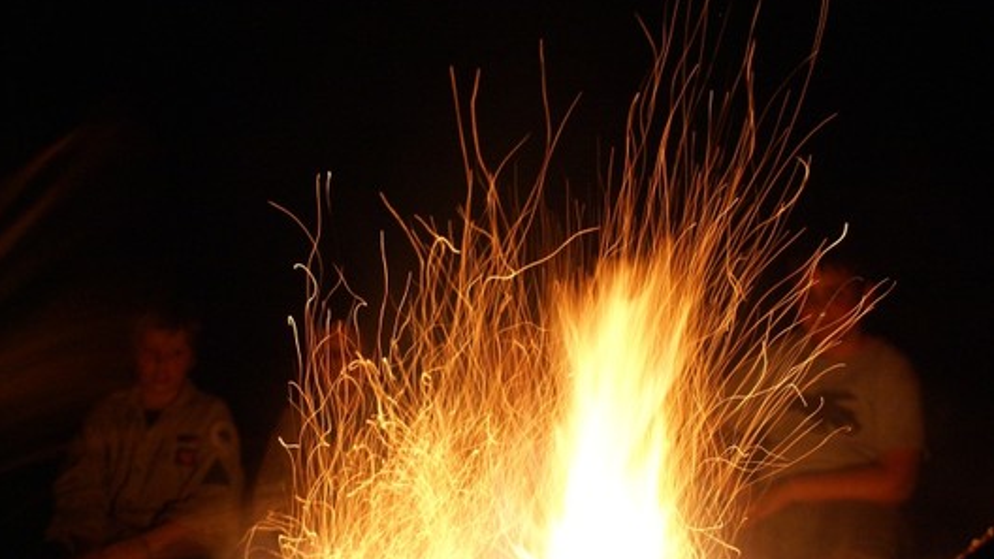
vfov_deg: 19.4
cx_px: 500
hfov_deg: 33.8
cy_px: 348
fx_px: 1634
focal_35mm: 62
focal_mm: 26
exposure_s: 1/4
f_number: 4.5
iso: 400
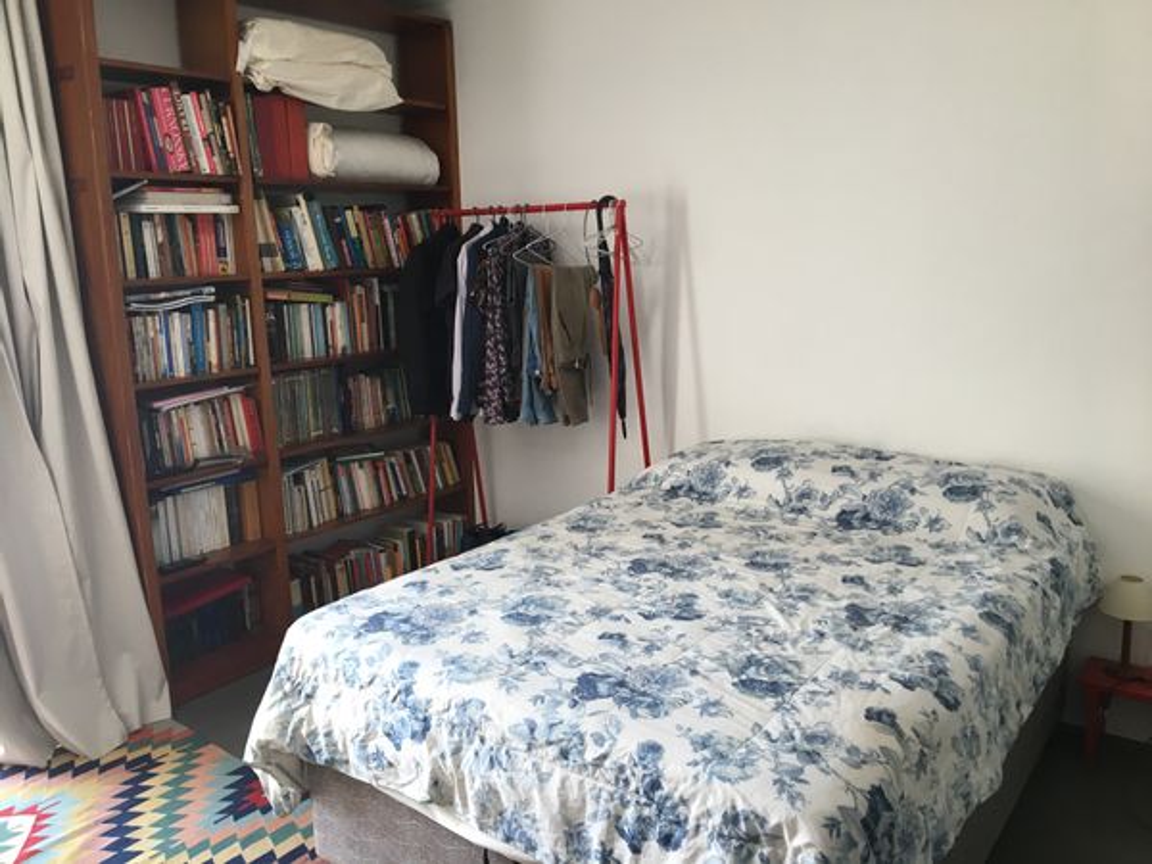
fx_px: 965
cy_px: 432
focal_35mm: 29
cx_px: 576
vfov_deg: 48.2
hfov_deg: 61.7
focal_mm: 4.15
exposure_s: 1/30
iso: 25
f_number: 2.2
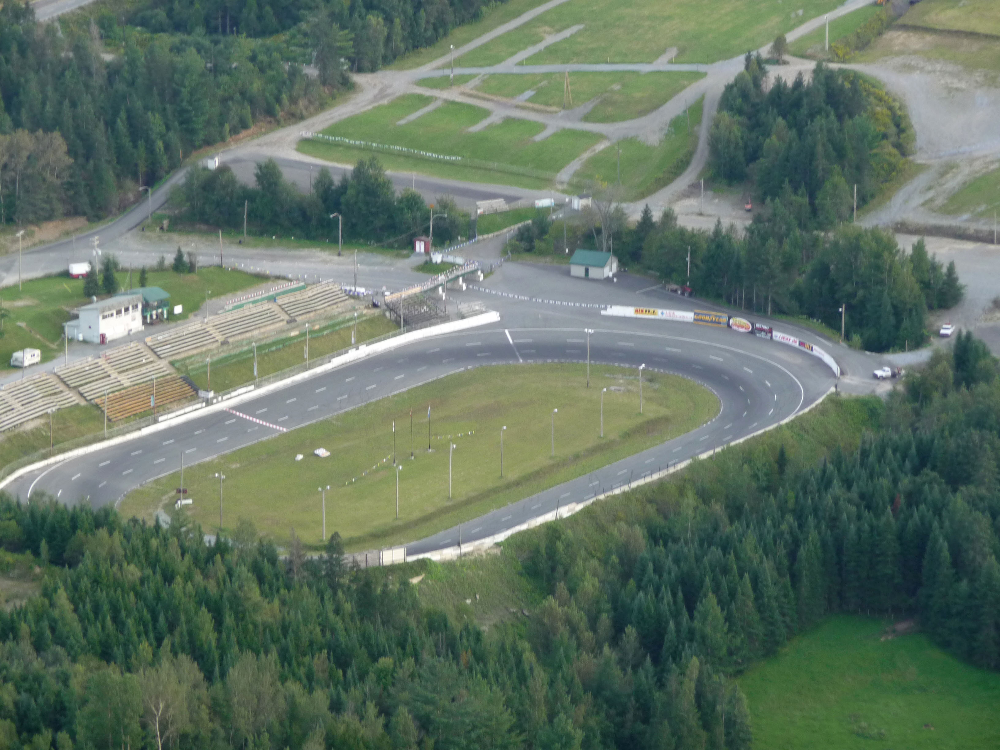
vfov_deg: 8.7
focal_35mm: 170
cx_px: 500
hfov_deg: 11.6
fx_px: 4911
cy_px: 375
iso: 160
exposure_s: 1/60
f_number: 4.8
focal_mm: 29.1
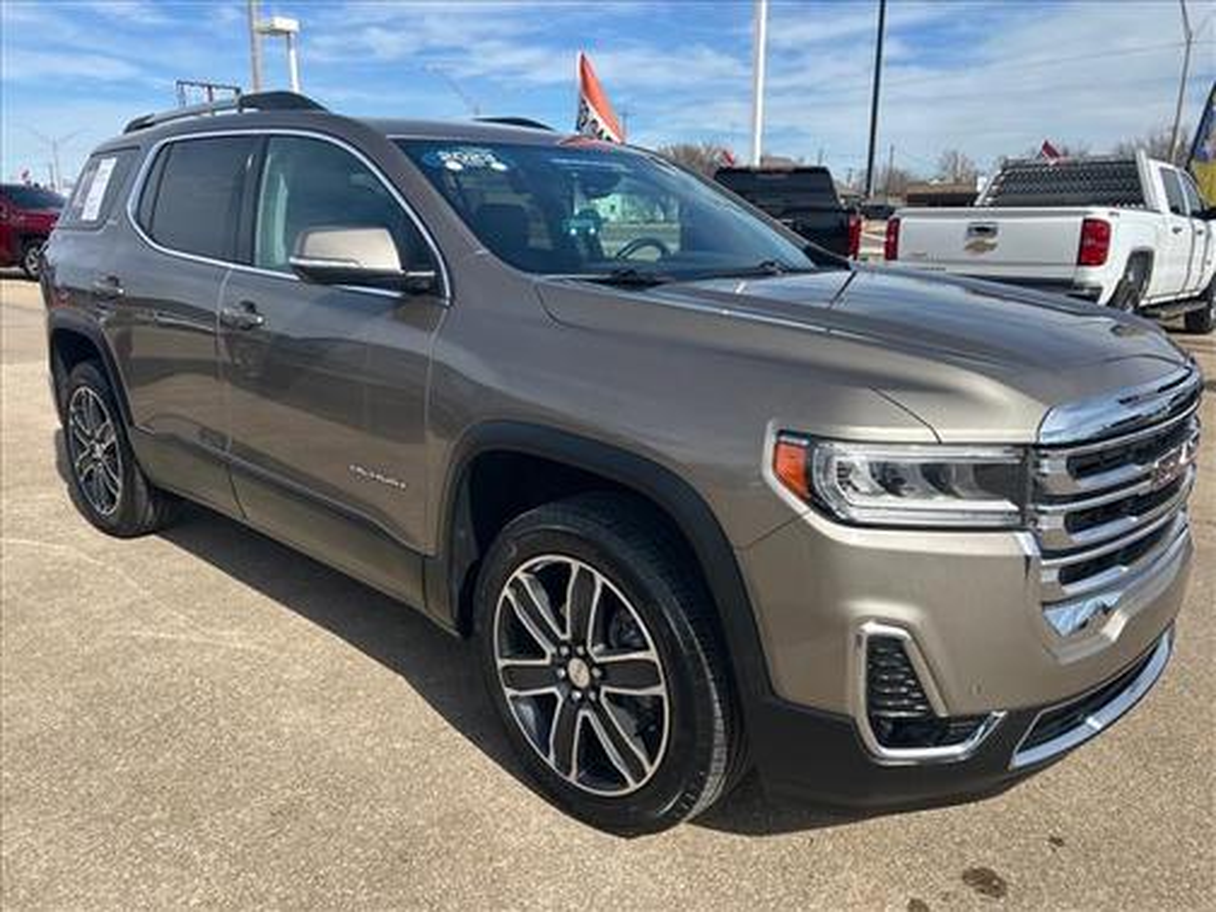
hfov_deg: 67.3
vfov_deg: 53.1
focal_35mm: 26
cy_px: 456
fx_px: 913
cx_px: 608
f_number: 1.5
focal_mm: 5.7
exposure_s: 1/3356
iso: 50
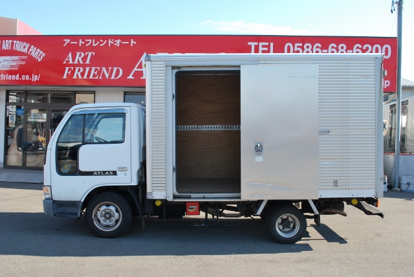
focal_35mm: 33
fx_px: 380
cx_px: 207
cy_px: 138
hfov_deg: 57.2
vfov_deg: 40.0
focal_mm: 22
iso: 100
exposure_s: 1/125
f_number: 6.3
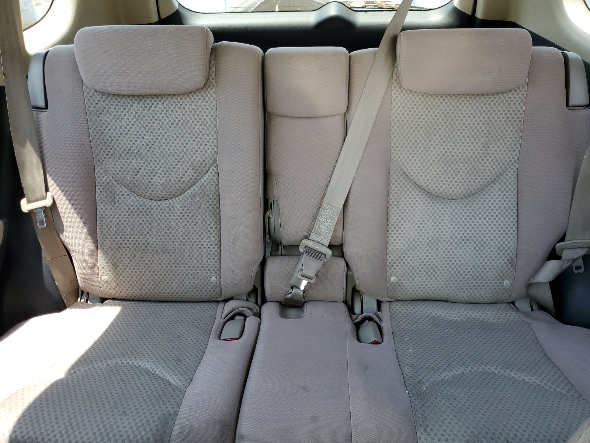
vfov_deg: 53.1
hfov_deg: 67.3
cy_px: 222
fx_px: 443
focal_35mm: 26
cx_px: 295
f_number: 1.5
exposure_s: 1/120
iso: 55
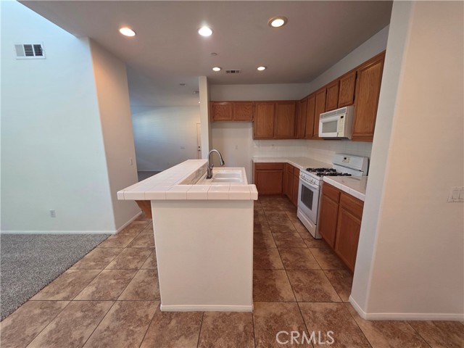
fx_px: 174
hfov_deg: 106.2
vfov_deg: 89.9
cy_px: 174
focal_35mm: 13
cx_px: 232
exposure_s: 1/60
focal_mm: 2.2
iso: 160
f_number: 1.9
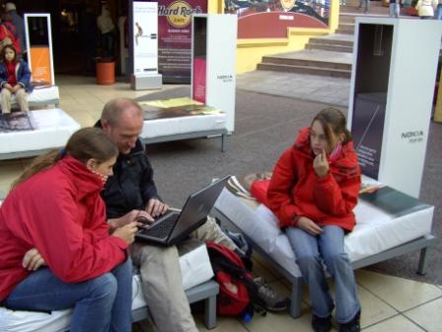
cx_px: 221
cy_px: 166
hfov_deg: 50.1
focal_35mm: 37
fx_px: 472
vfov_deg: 38.7
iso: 64
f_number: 3.5
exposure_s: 1/69
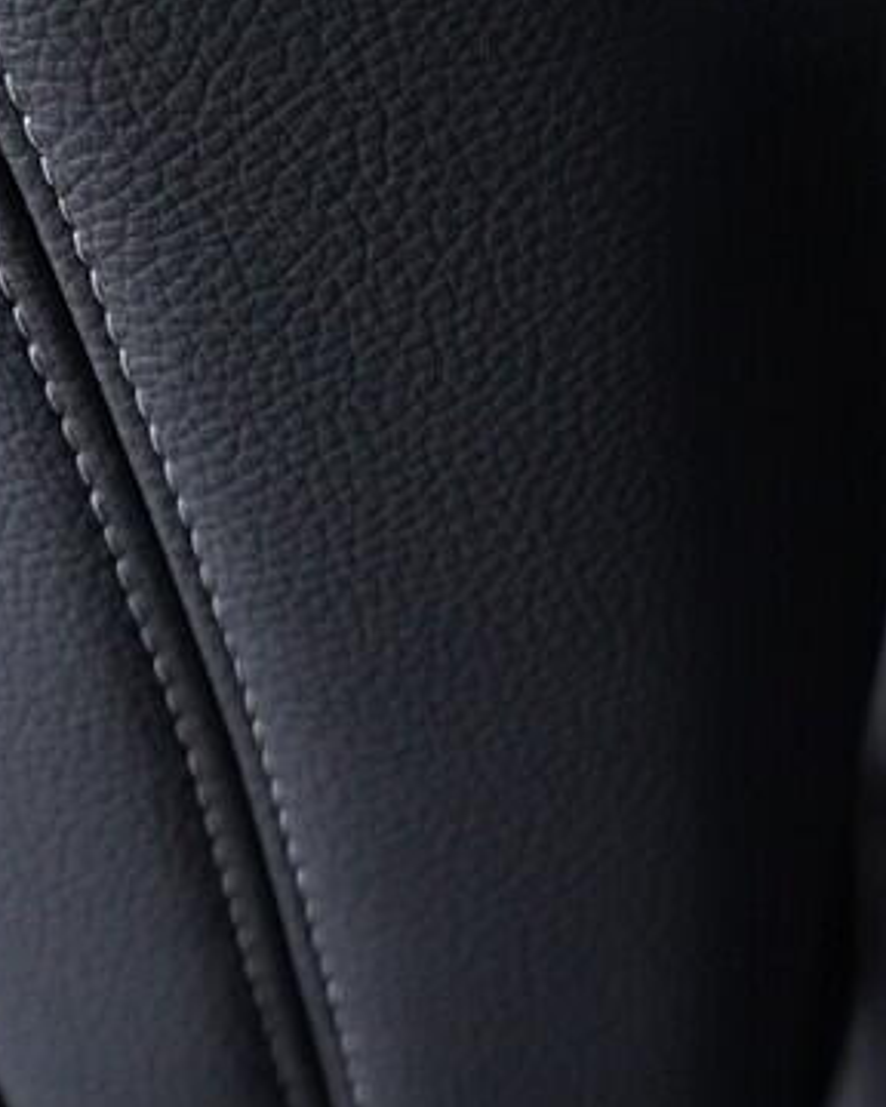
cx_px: 1729
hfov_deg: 10.6
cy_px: 898
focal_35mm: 135
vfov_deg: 14.2
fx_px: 4425
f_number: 2.8
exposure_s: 1/40
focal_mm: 24
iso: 1600
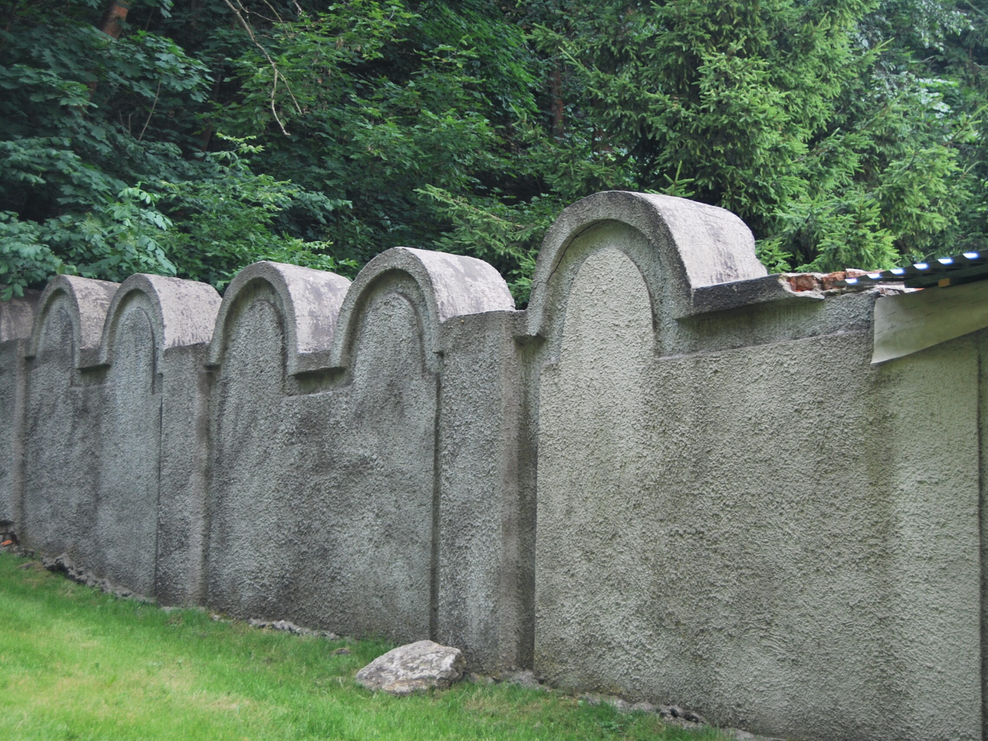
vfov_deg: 26.6
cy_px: 370
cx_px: 492
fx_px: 1570
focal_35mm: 55
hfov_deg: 34.9
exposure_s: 1/60
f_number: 4.5
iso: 200
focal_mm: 34
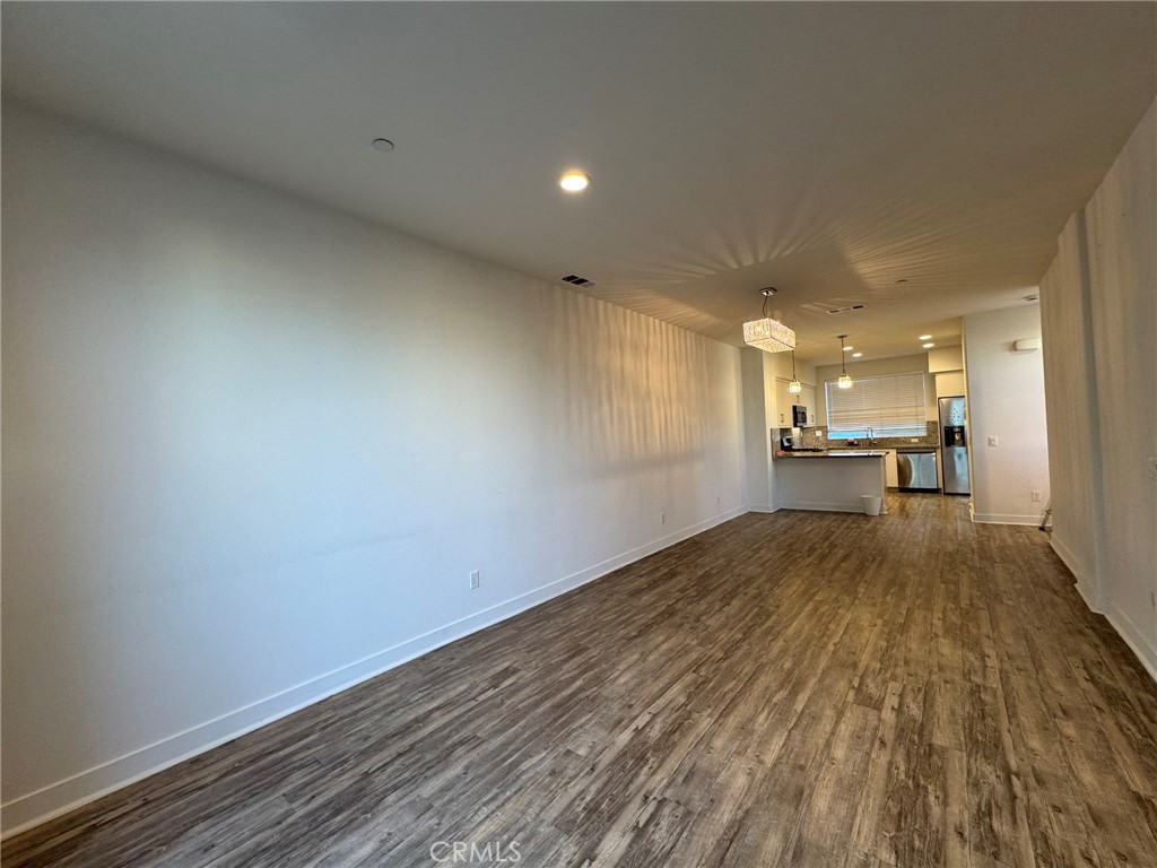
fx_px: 468
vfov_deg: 85.7
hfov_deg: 102.1
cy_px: 434
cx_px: 578
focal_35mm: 14
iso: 160
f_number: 2.2
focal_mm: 2.22
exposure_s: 1/120
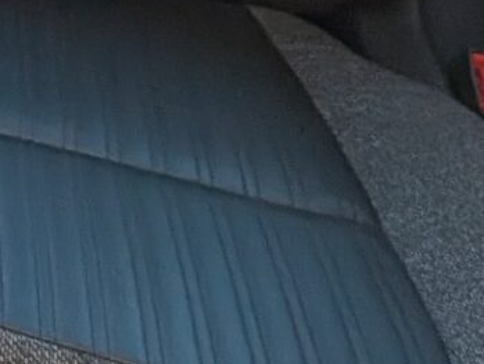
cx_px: -499
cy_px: -631
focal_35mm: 88
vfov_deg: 11.8
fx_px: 1233
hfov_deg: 16.5
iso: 55
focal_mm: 2.02
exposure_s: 1/52.1
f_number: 1.7
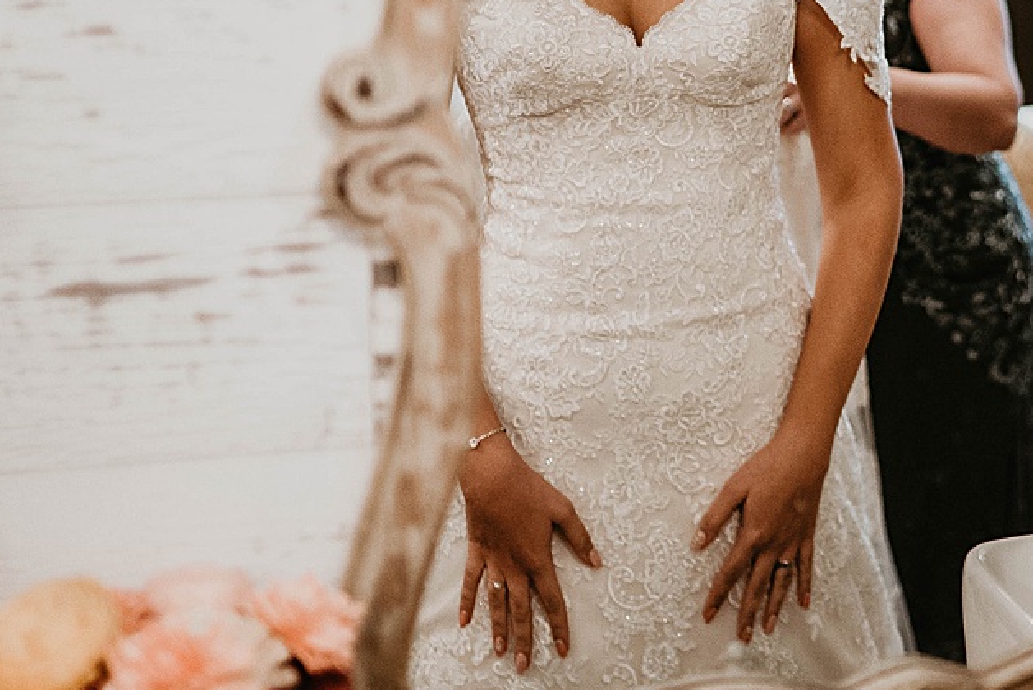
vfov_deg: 15.2
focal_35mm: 89
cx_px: 1036
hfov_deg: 22.0
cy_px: 44
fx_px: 2555
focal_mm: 35
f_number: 1.4
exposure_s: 1/160
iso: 1600
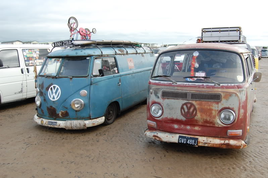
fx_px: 257
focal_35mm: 34
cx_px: 134
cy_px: 89
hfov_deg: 55.2
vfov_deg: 38.3
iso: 200
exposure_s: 1/200
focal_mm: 23
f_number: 7.1
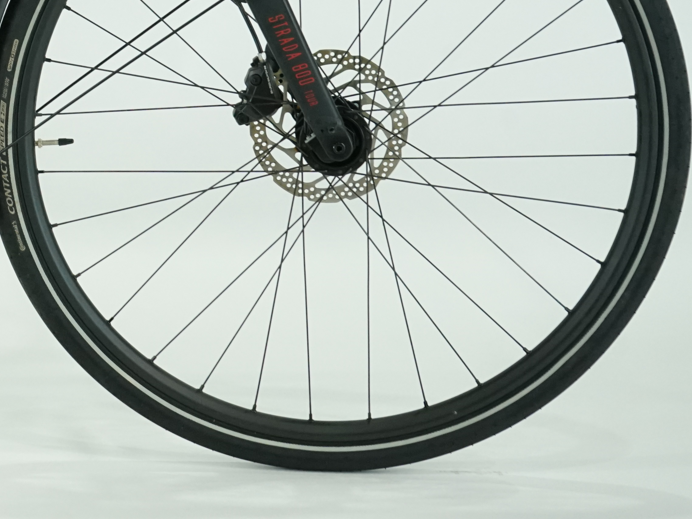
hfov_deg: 15.4
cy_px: -89
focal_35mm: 122
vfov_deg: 11.9
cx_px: -192
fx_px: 2439
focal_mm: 48
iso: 2500
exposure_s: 1/200
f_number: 7.1
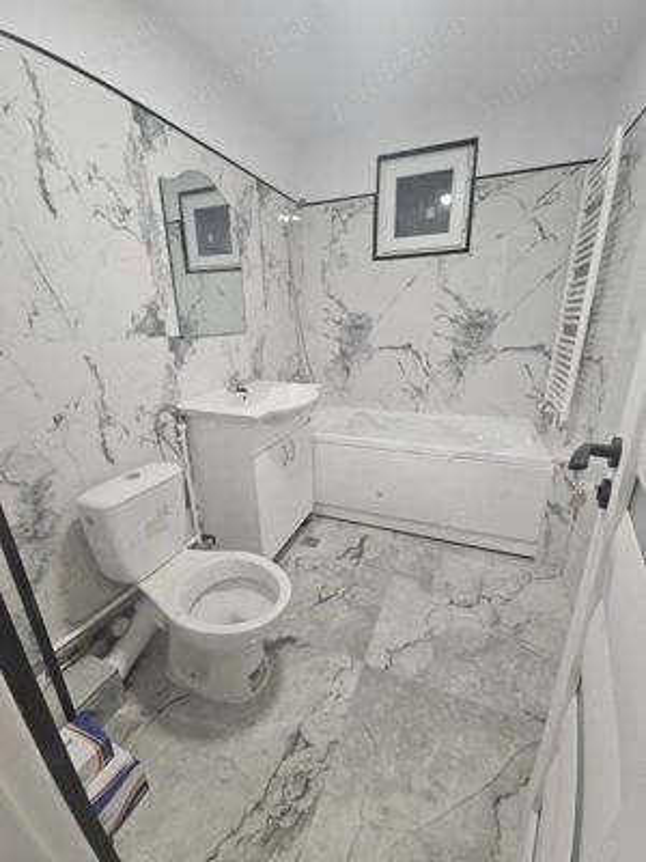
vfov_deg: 106.2
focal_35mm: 13
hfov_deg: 89.9
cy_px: 431
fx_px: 323
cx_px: 323
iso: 160
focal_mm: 2.2
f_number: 2.2
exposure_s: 1/50
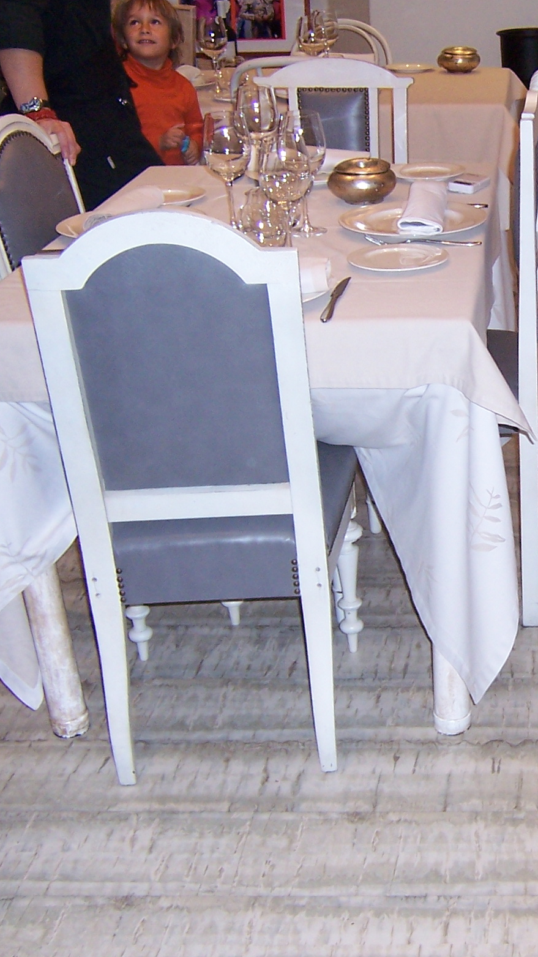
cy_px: 452
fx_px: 1344
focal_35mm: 53
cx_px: 578
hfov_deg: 21.6
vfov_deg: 39.2
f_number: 2.8
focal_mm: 5.5
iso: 140
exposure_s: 1/60
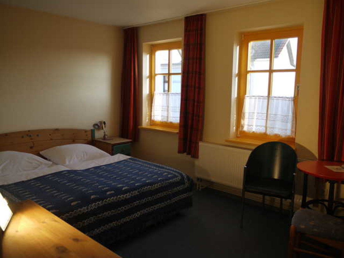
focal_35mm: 28
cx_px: 172
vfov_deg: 49.7
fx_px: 278
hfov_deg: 63.4
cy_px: 129
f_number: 3.5
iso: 125
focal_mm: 14
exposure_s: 1/60
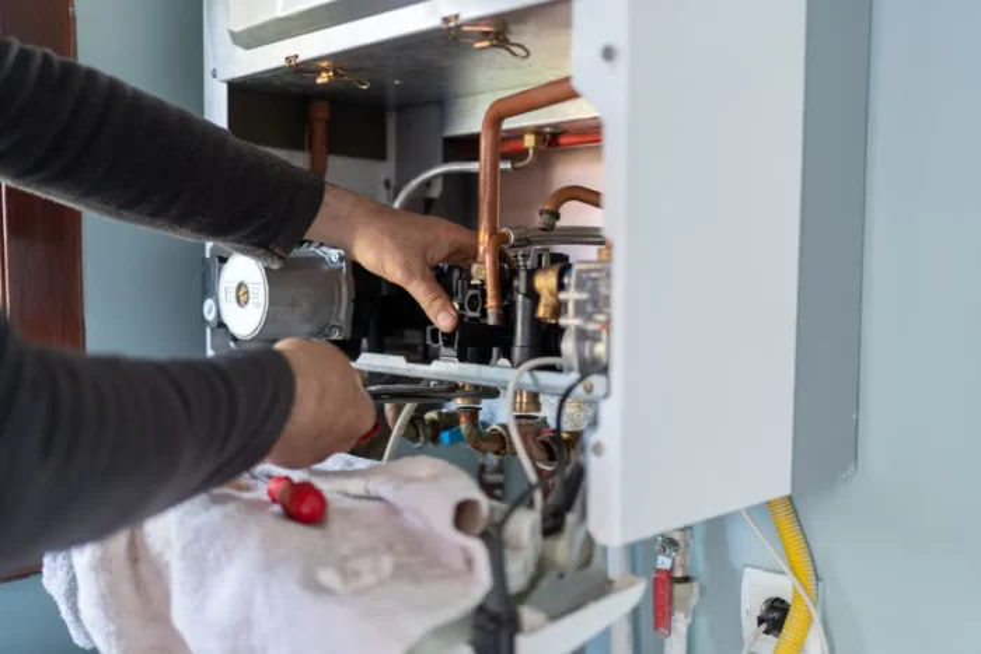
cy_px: 327
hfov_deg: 54.4
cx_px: 490
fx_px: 954
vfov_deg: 37.9
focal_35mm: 35
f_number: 1.8
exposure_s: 1/10
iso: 125
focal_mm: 35
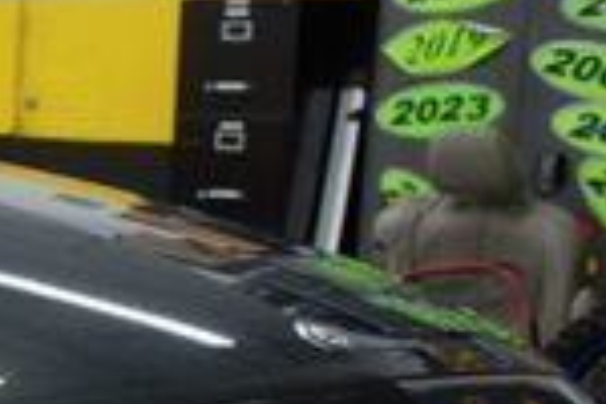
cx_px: -558
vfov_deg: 10.4
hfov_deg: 13.9
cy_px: 549
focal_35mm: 128
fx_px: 2154
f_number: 4
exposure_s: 1/30
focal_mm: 20
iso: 200
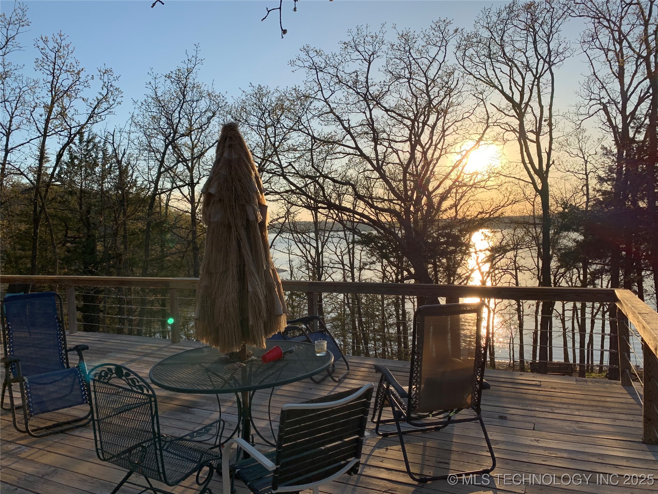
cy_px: 247
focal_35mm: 26
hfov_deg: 67.3
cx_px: 329
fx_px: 494
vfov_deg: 53.1
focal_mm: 4.25
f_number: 1.8
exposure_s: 1/1992
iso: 25
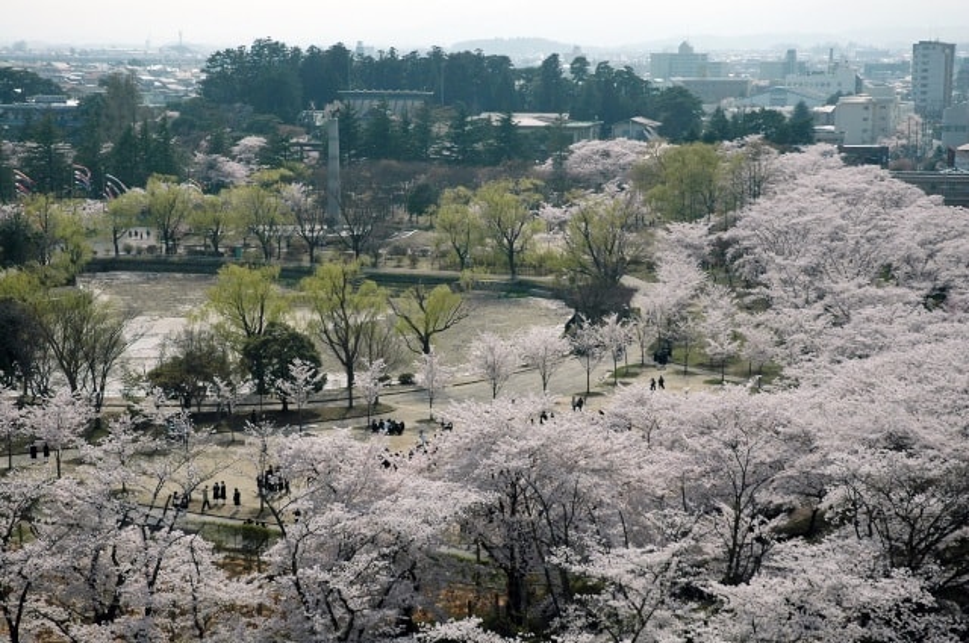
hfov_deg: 27.0
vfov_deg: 18.1
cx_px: 484
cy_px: 322
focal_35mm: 75
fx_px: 2016
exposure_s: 1/1600
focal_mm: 50
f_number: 8
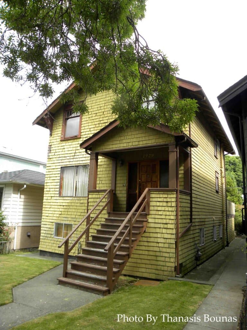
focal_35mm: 26
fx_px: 247
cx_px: 124
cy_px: 165
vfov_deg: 67.3
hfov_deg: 53.1
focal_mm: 4.6
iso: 64
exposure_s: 1/123
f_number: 4
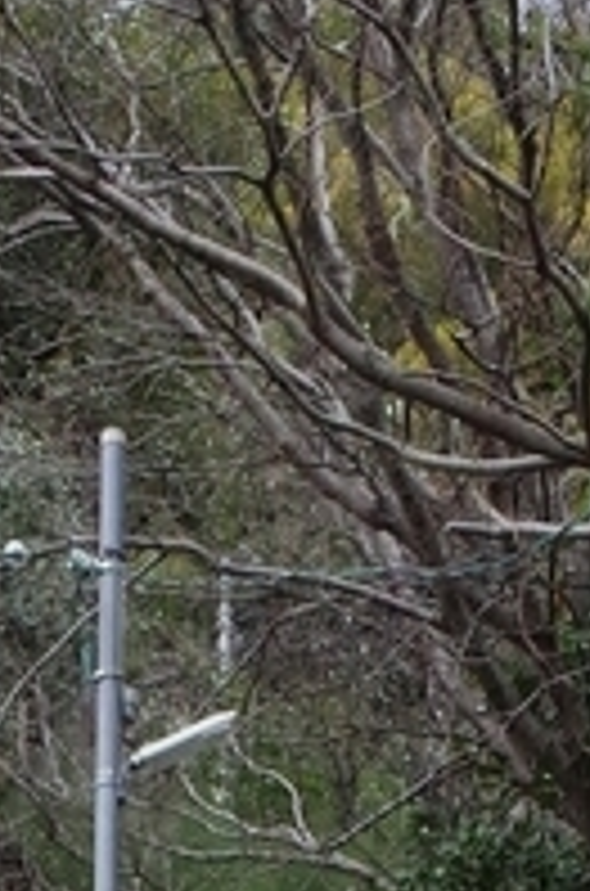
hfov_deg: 8.0
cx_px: 101
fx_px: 4201
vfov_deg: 10.0
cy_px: 2394
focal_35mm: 170
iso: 640
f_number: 5.6
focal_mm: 18.3
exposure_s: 1/45
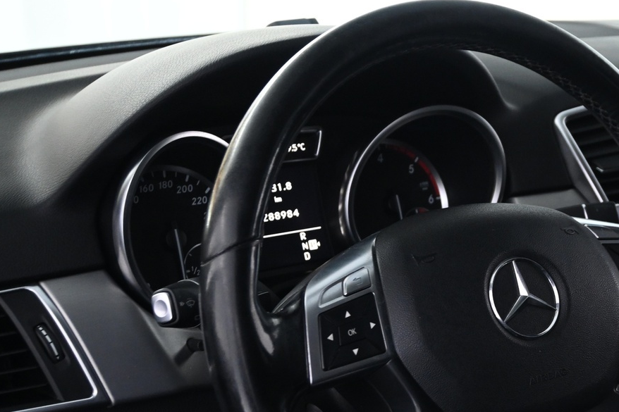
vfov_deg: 18.8
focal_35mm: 72
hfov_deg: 27.4
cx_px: 517
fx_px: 1238
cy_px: 298
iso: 1600
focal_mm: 26
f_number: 4.5
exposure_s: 1/13
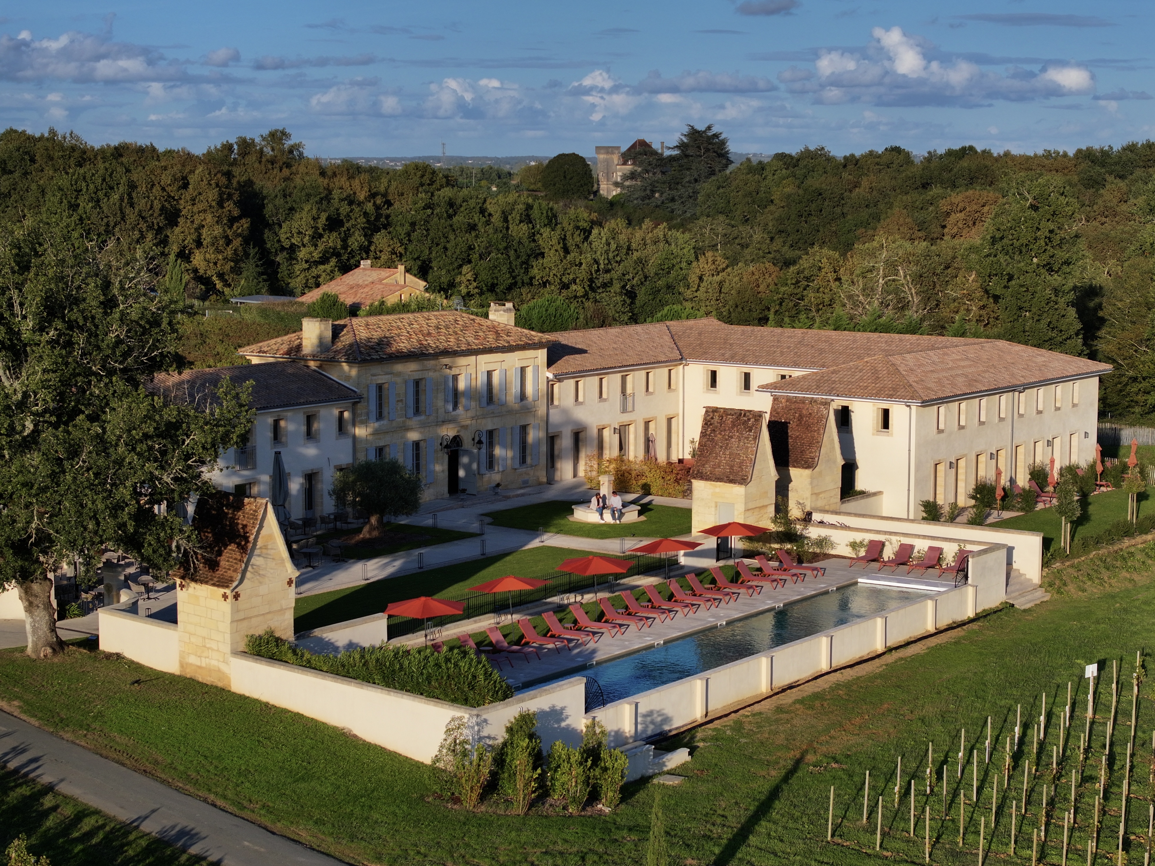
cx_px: 578
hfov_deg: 27.8
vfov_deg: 21.0
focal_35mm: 70
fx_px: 2335
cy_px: 433
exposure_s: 1/2000
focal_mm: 19.35
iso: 120
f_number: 2.8
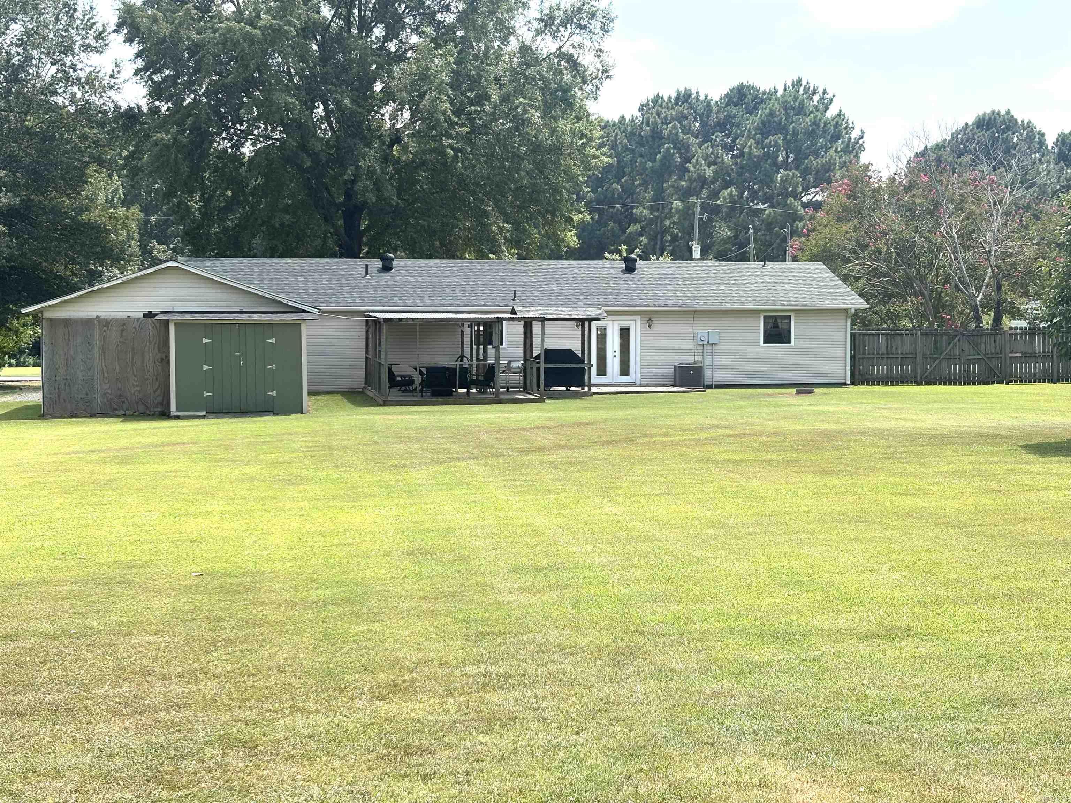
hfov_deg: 36.8
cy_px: 402
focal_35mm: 52
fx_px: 1609
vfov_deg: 28.0
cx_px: 536
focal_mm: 5.96
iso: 40
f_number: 1.6
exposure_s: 1/1499
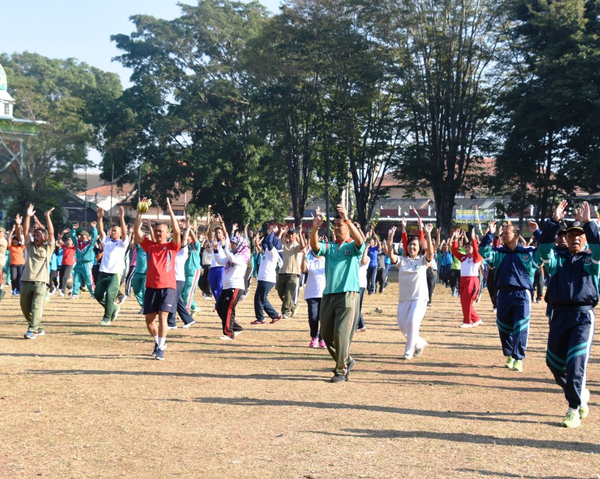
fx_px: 1207
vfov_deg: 22.5
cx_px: 277
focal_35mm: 68
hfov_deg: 27.9
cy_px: 239
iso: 100
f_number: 7.1
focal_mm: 40
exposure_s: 1/125
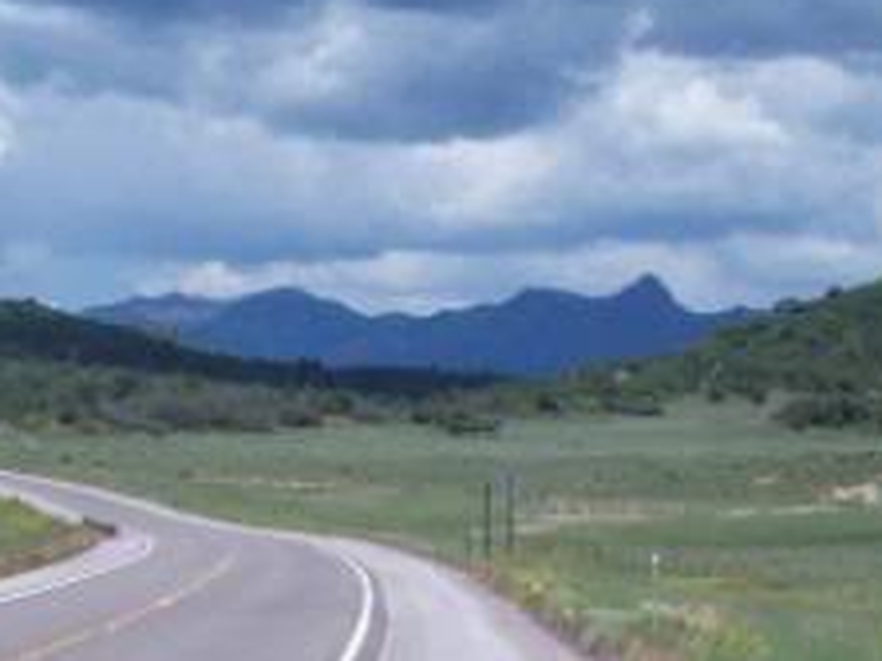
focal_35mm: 133
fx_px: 3387
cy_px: 847
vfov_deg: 10.9
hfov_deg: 14.8
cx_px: 305
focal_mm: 6.2
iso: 80
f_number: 5.6
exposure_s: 1/556
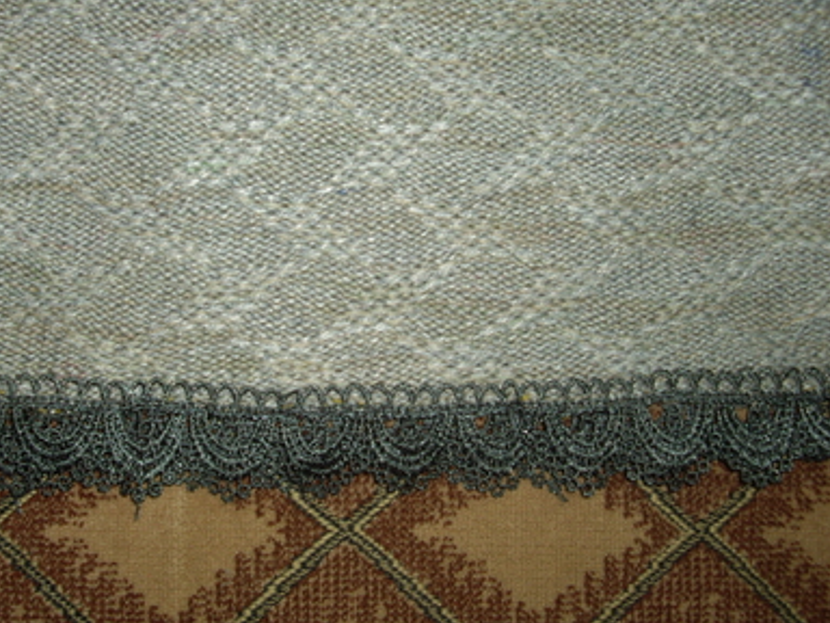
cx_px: 365
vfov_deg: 27.0
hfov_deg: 35.5
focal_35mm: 54
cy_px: 279
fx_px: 1295
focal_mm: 9.6
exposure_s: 1/50
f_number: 3.1
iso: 200
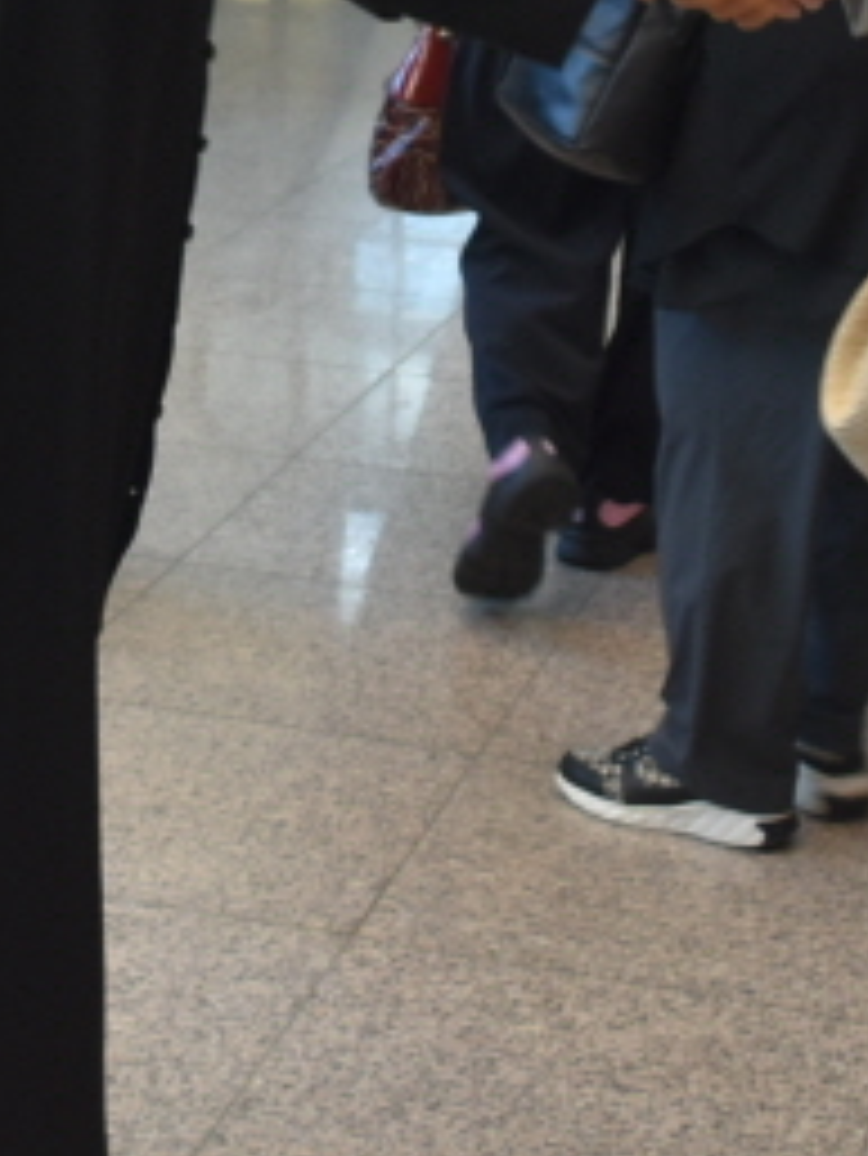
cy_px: 40
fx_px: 3374
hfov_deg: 14.6
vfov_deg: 19.0
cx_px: 288
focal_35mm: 101
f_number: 4.5
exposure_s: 1/80
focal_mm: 18
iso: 400
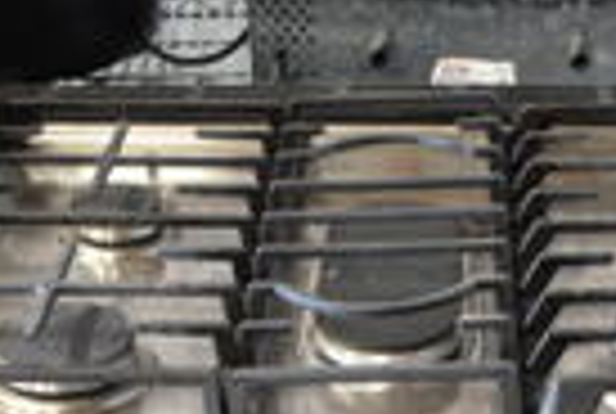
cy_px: 680
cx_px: 414
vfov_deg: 13.5
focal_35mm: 94
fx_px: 1612
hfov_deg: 21.5
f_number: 3.5
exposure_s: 1/30
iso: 1100
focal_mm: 18
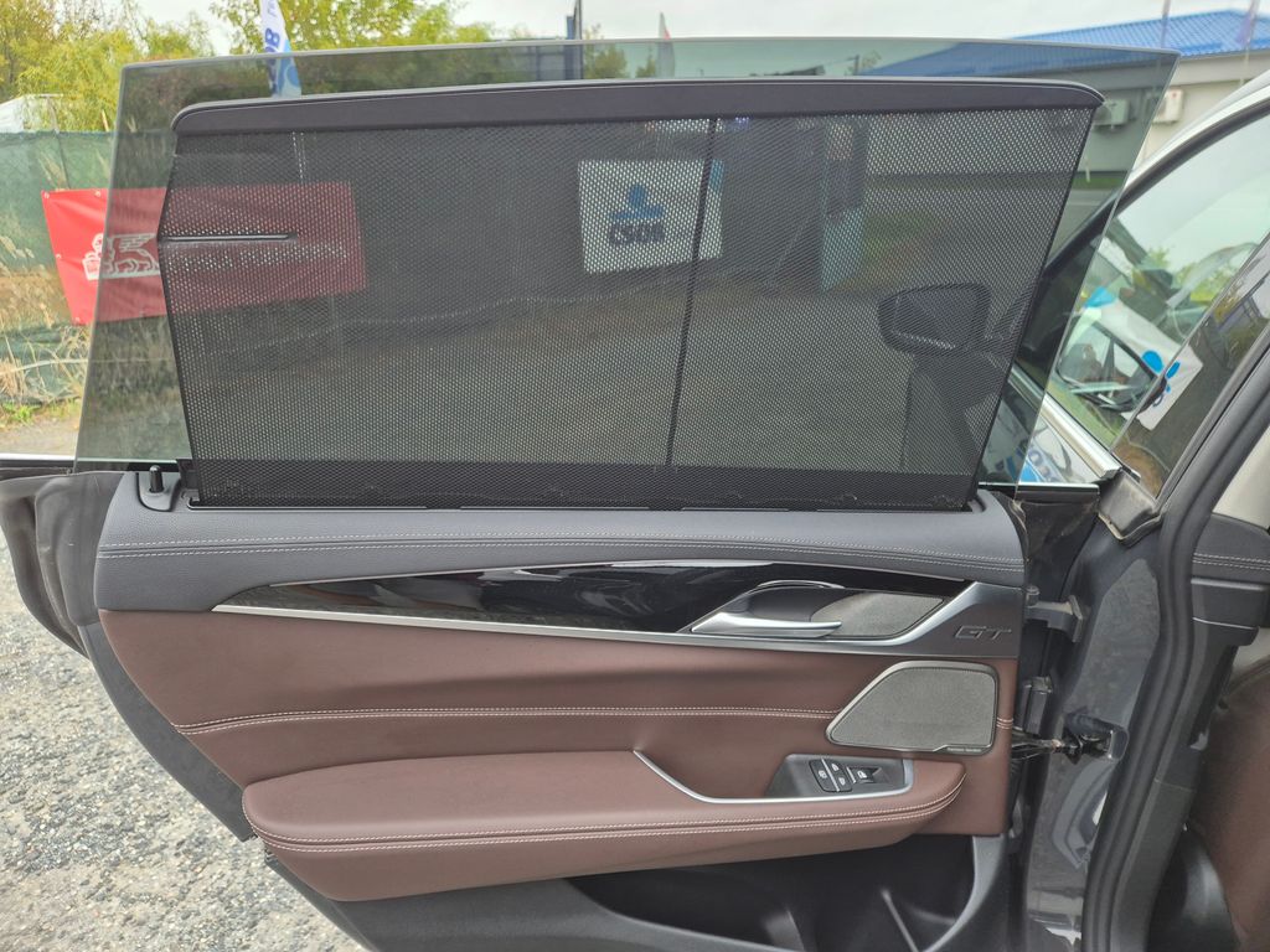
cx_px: 635
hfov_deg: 73.9
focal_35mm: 23
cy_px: 476
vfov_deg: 58.9
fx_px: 844
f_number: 1.8
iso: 160
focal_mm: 5.4
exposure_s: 1/180
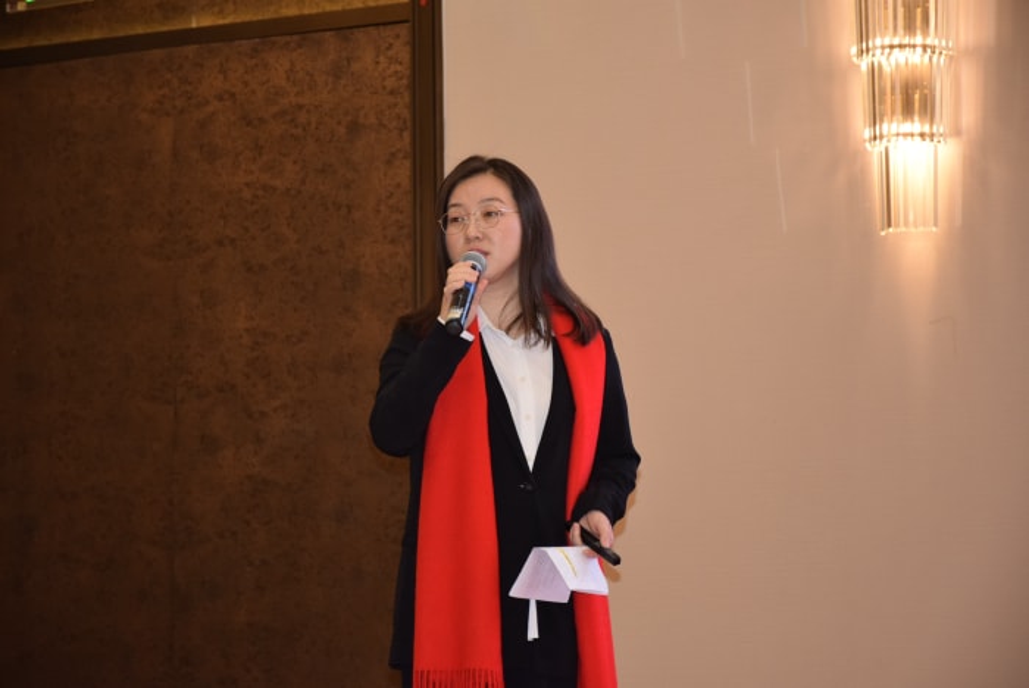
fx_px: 4291
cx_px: 514
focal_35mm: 150
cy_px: 344
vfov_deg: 9.2
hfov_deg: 13.7
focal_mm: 100
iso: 800
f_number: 5.6
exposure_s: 1/125
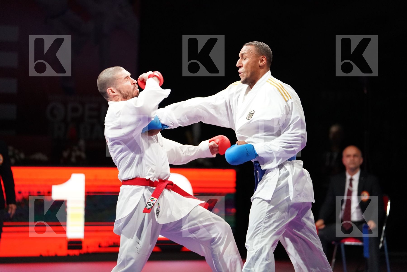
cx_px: 204
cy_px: 136
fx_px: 1673
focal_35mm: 148
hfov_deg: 13.9
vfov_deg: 9.3
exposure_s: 1/1000
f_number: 2.8
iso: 6400
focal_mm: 148
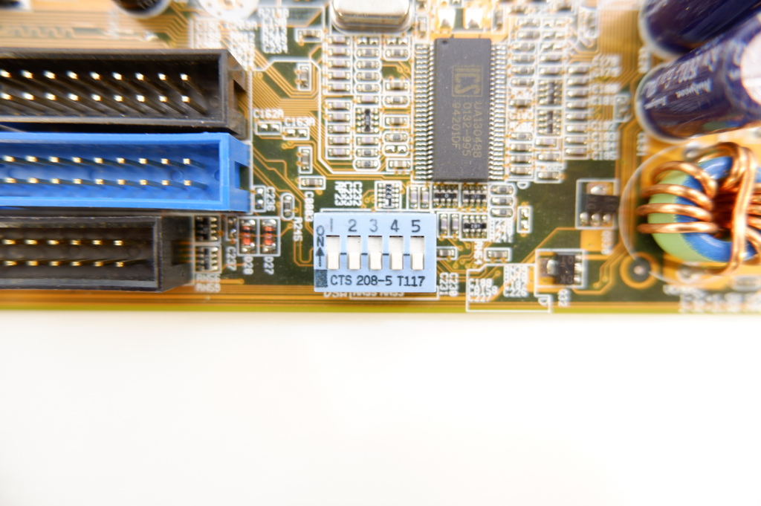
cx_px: 380
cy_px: 253
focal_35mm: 23
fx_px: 486
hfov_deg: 76.1
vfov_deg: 55.0
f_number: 3.5
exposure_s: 1/25
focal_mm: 15
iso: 320
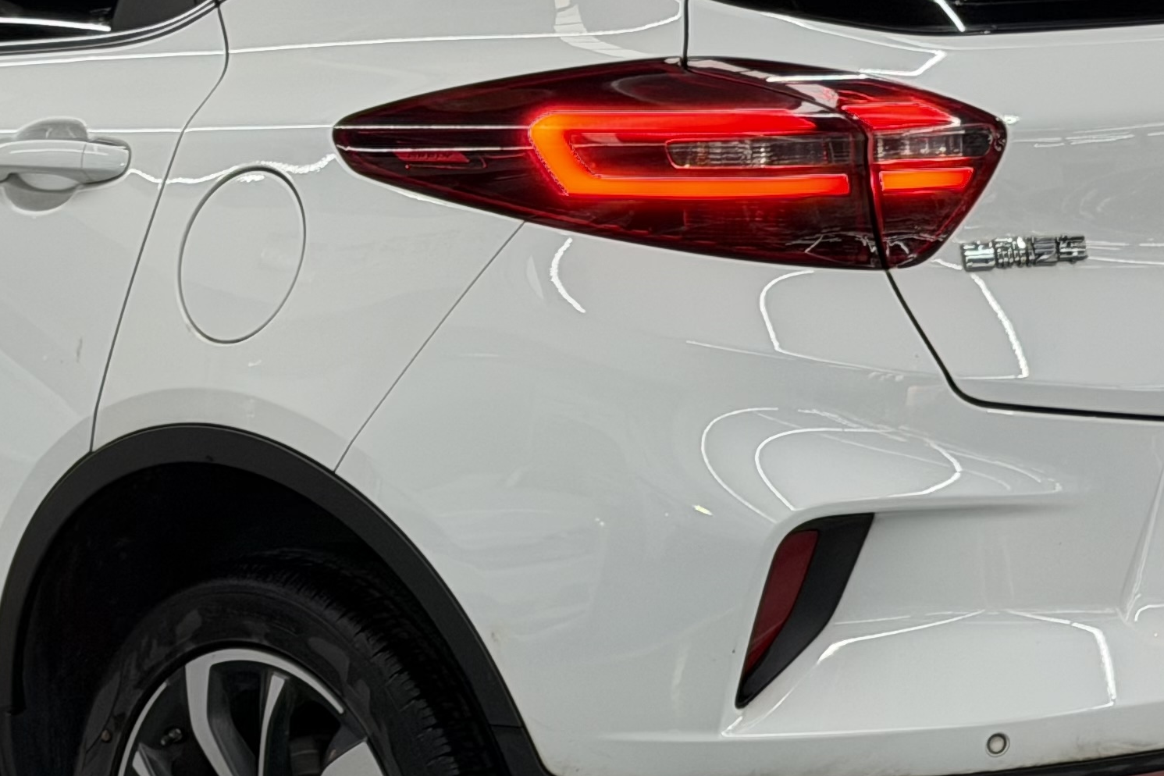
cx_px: 311
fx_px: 4365
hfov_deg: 15.1
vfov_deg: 10.2
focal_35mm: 135
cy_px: 374
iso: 100
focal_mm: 6.76
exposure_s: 1/60
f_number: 1.78
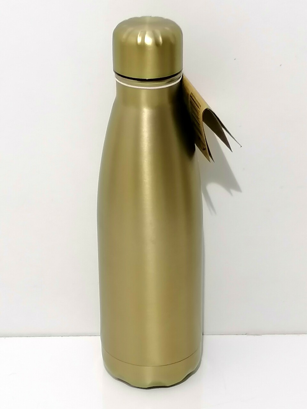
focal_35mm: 92
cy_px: 204
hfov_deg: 16.1
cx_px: 154
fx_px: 1088
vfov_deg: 21.3
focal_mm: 4.75
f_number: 1.8
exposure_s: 1/50
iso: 125
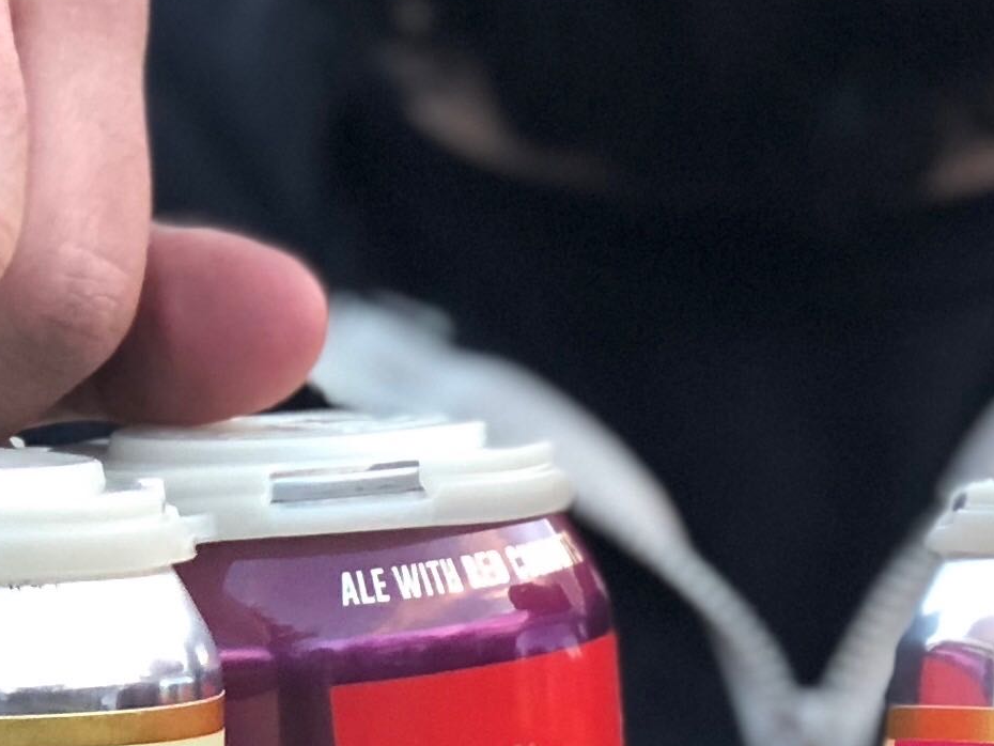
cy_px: 900
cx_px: 859
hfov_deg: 8.0
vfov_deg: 6.0
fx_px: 7094
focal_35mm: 247
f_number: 2.8
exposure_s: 1/30
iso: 50
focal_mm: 6.6
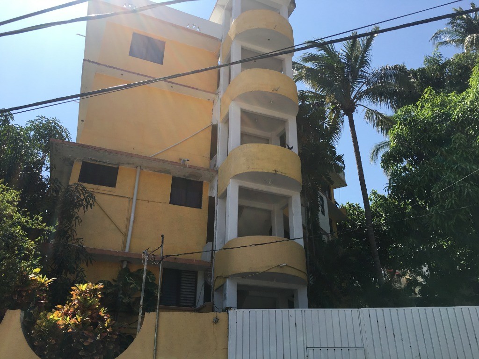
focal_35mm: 29
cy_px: 180
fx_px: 401
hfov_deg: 61.7
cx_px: 240
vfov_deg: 48.2
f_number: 2.2
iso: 25
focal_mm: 4.15
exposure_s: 1/1672
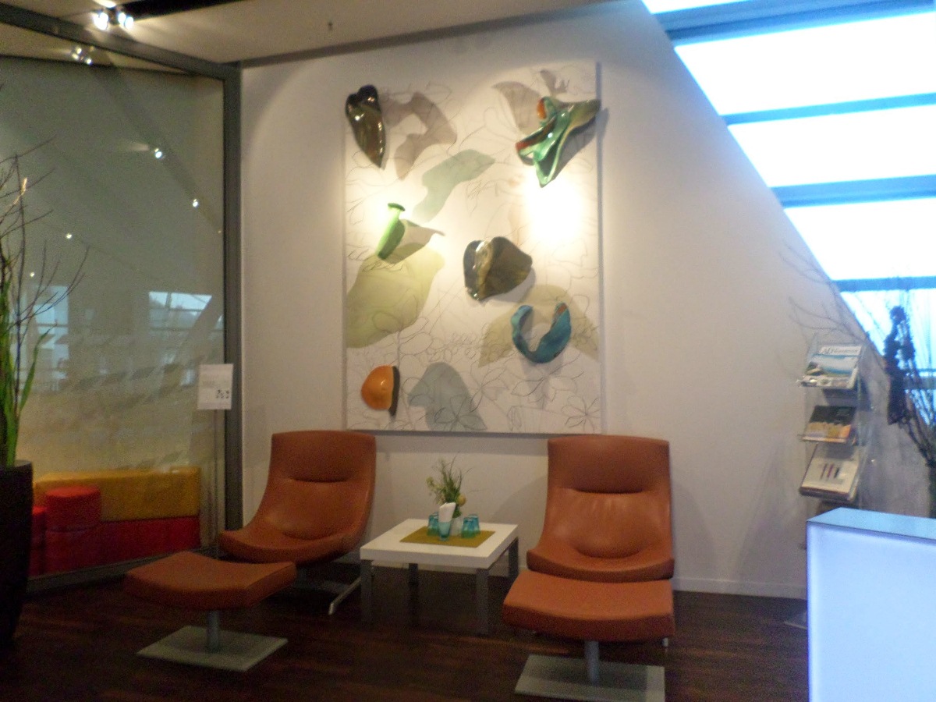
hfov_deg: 69.4
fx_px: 676
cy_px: 351
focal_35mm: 25
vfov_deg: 54.9
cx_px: 468
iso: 240
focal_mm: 4.5
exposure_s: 1/30
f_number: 2.5
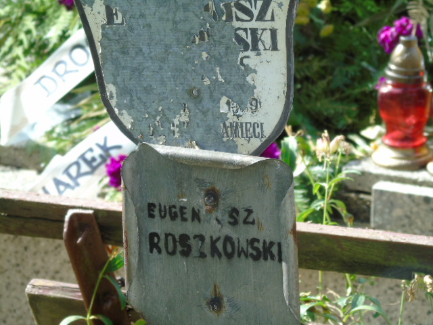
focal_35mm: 243
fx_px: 3040
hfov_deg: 8.1
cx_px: 216
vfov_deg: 6.1
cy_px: 162
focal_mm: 43
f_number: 4.8
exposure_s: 1/125
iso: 100
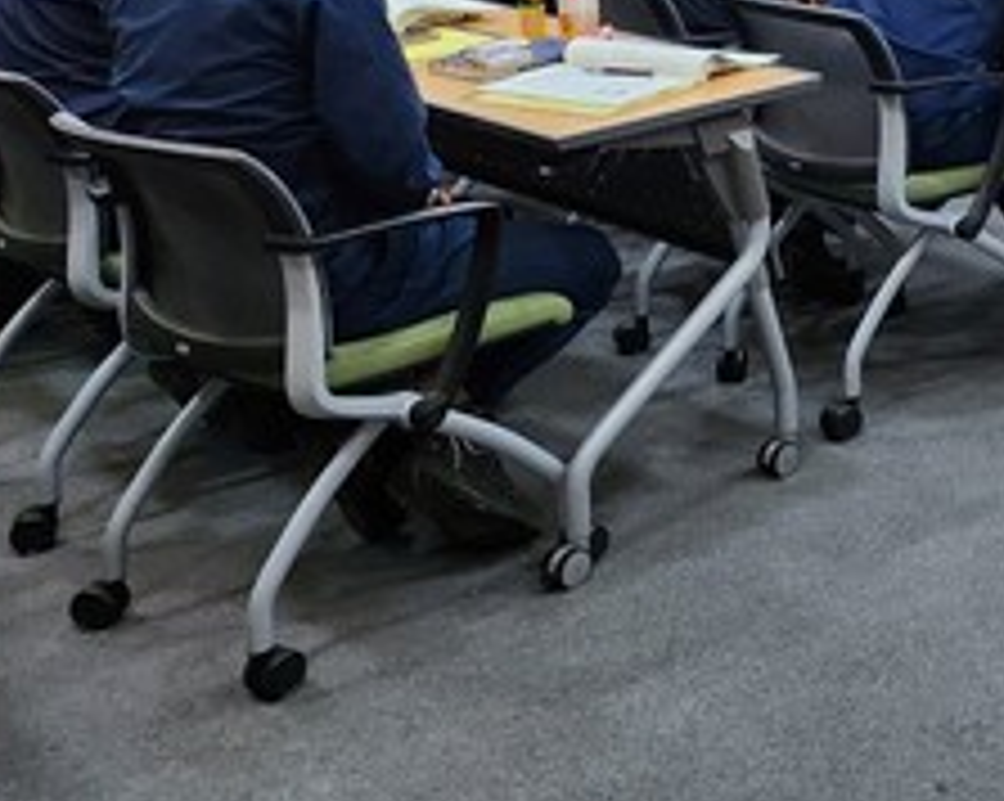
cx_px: 1216
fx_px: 1870
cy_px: -130
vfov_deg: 22.5
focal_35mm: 63
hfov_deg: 26.6
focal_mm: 5
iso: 160
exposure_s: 1/120
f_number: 1.8
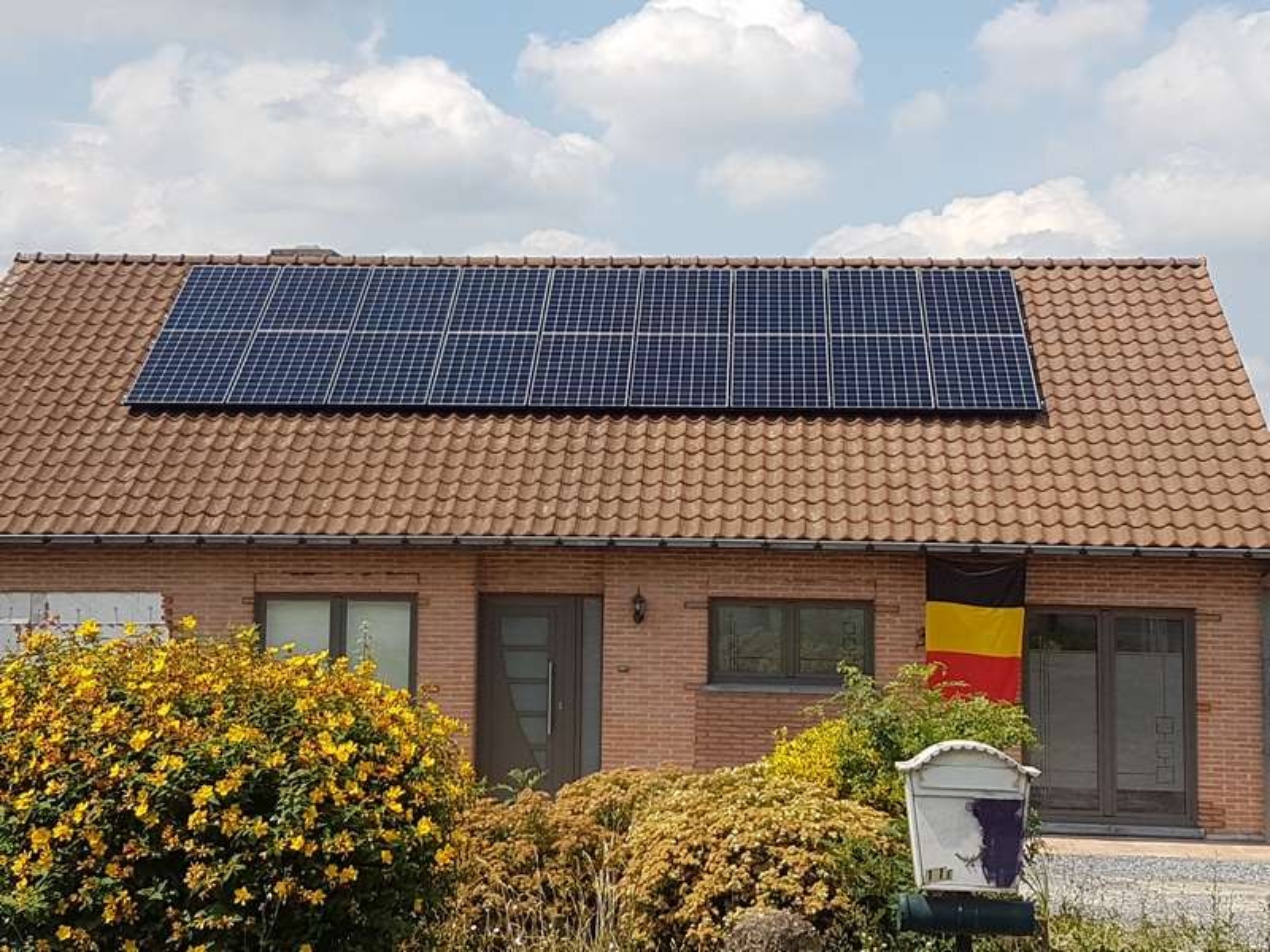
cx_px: 635
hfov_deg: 67.3
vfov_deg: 53.1
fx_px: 954
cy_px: 476
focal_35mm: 26
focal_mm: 4.2
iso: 40
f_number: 1.7
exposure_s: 1/2272
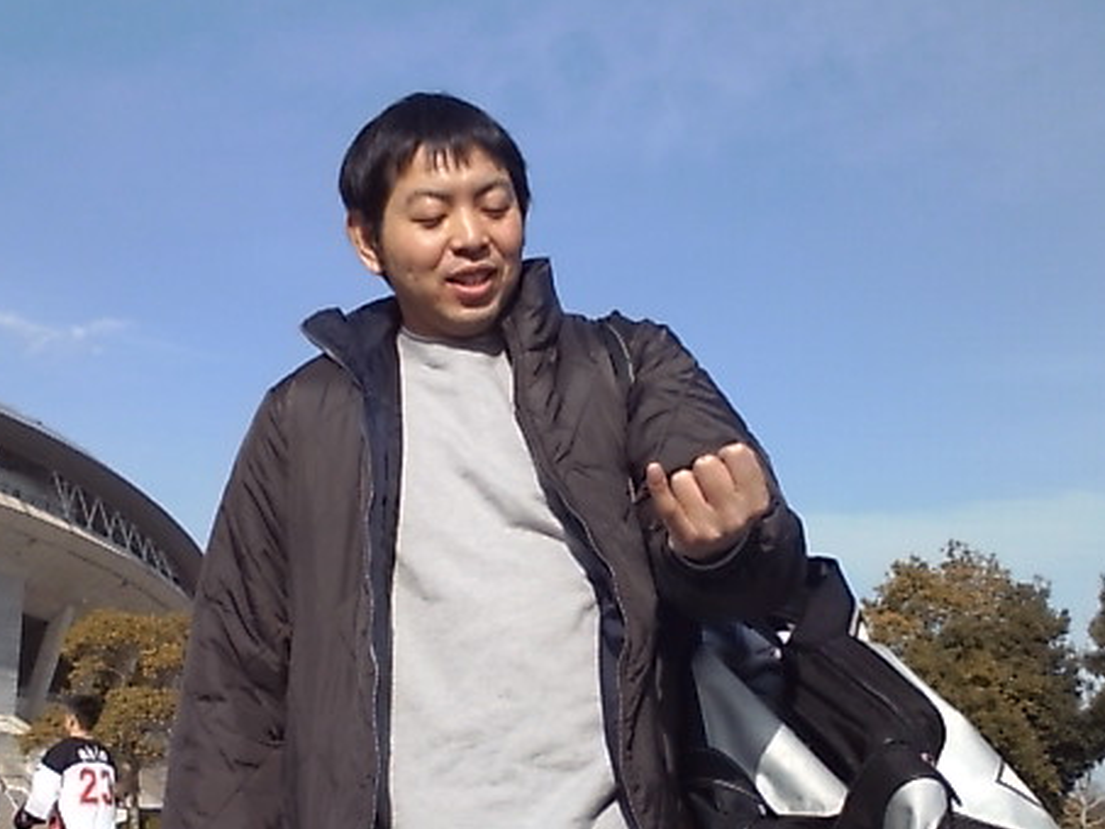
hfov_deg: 45.6
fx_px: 1309
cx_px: 473
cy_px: 500
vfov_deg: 35.0
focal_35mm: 41
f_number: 3.5
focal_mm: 3.73
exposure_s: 1/909
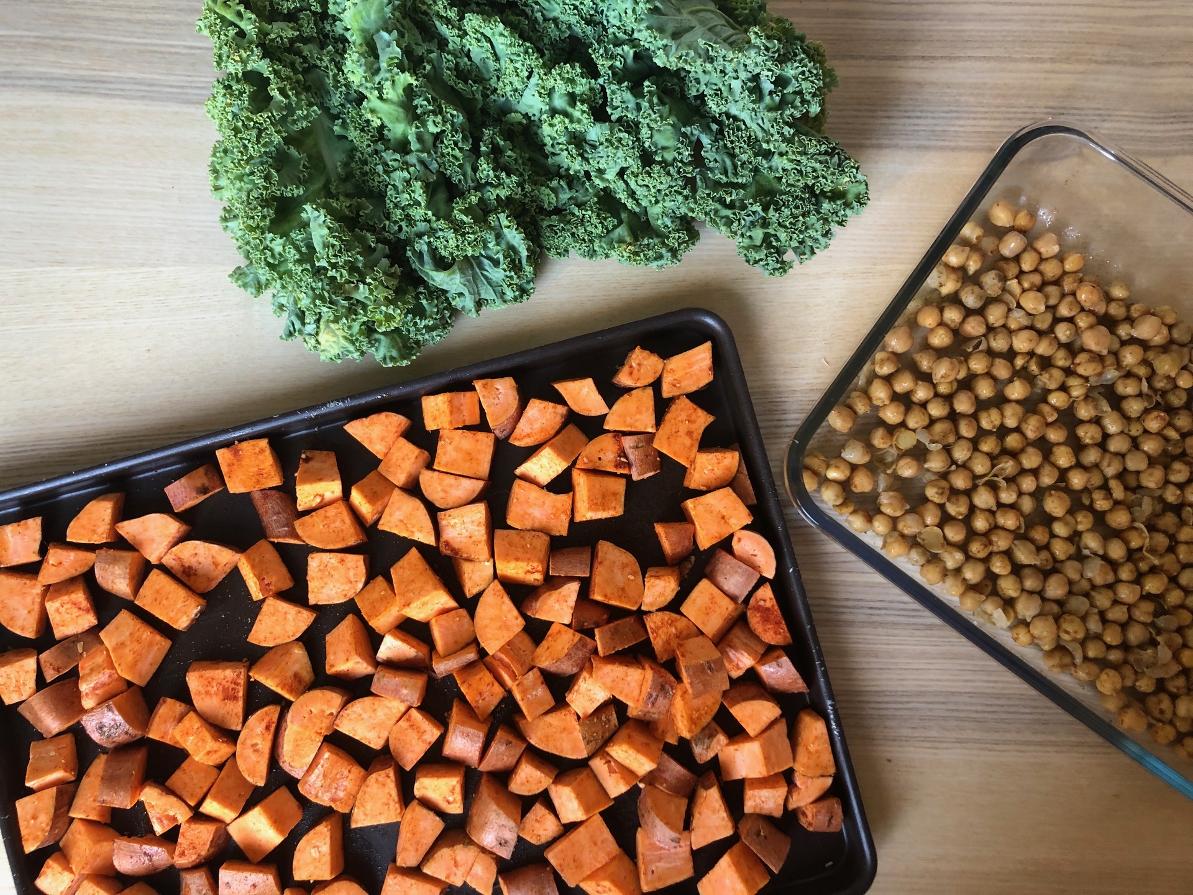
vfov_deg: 49.7
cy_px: 448
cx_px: 596
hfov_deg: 63.4
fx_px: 965
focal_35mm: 28
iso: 50
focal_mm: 3.99
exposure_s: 1/17
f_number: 1.8
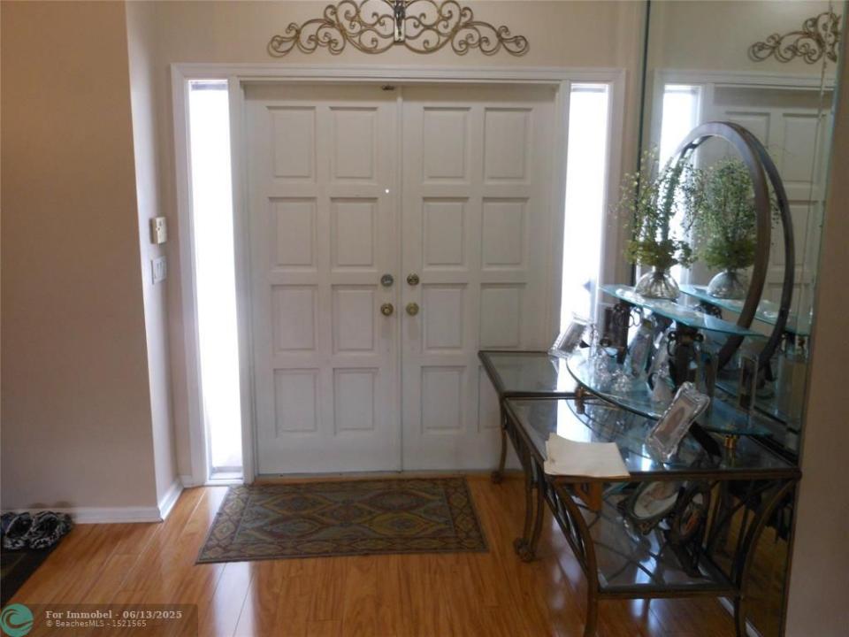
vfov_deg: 49.7
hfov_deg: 63.4
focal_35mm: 28
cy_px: 318
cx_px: 424
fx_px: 687
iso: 250
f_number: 3.7
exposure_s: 1/30
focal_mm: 5
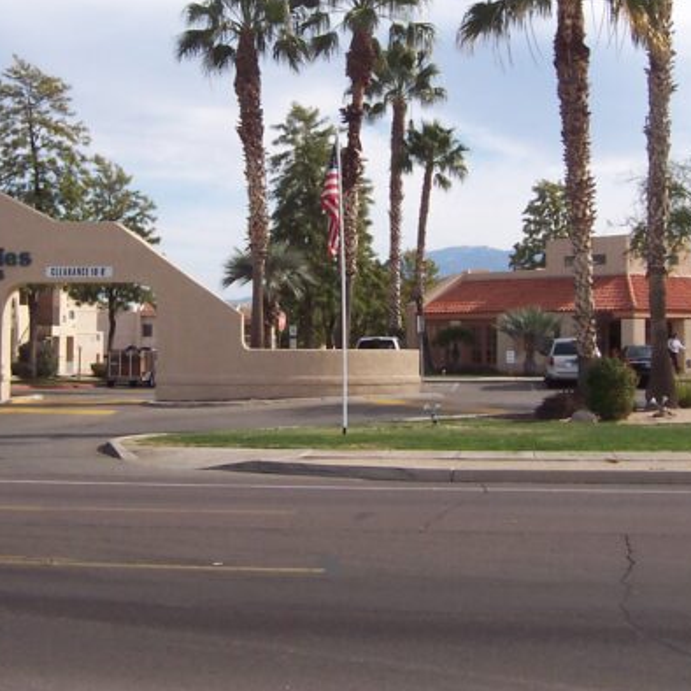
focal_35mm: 62
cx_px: 265
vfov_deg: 27.6
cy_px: 246
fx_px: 1400
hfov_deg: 27.6
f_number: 5.6
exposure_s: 1/500
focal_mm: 5.6
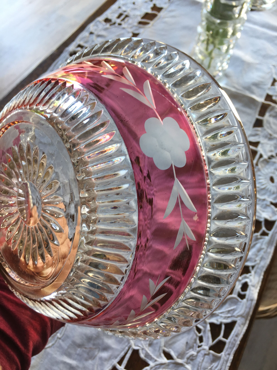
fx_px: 309
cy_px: 185
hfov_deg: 48.2
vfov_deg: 61.7
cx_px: 138
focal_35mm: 29
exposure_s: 1/50
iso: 40
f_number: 2.2
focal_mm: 4.15
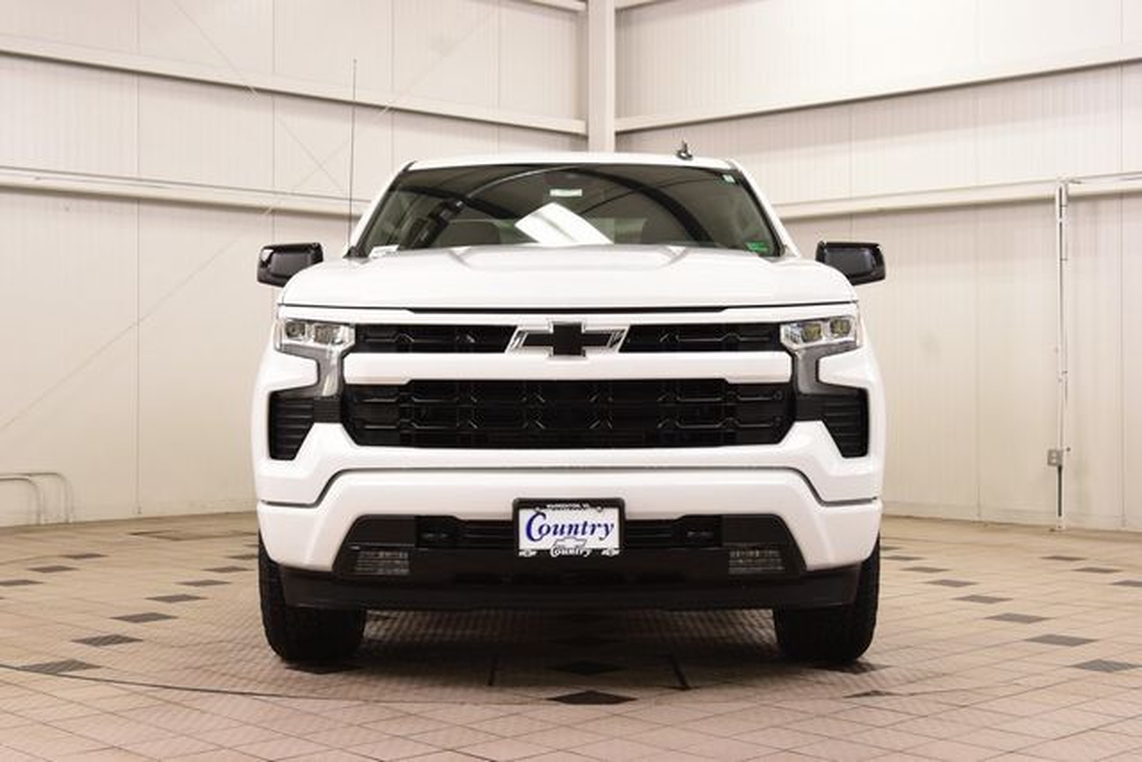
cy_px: 381
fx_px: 1713
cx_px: 571
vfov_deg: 25.1
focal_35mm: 54
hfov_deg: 36.9
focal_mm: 36
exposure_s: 1/60
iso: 1250
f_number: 8
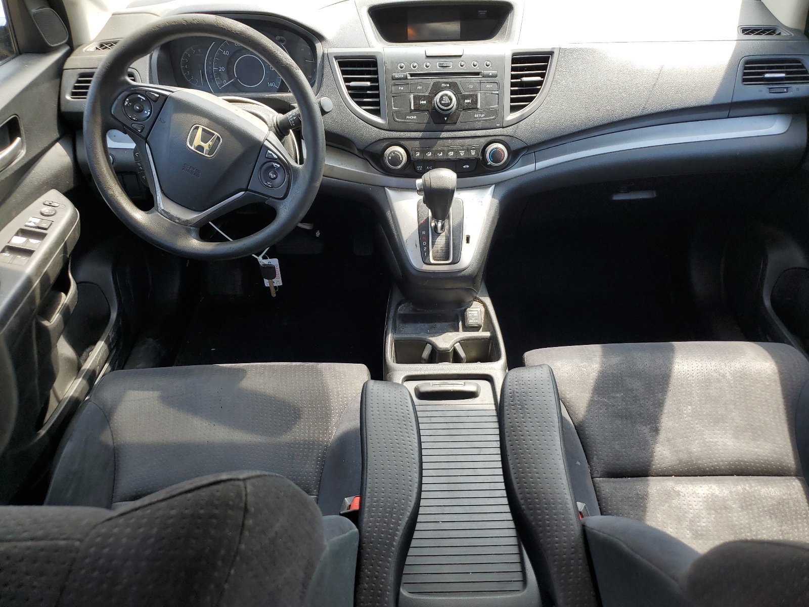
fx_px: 608
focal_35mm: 26
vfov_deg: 53.1
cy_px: 304
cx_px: 404
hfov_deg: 67.3
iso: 50
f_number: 1.5
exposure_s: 1/238
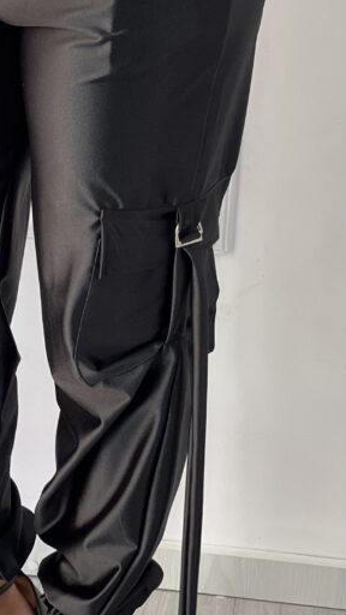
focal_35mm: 153
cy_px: 232
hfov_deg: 7.9
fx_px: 2495
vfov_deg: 14.0
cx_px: 31
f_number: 2.8
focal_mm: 9
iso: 100
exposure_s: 1/120
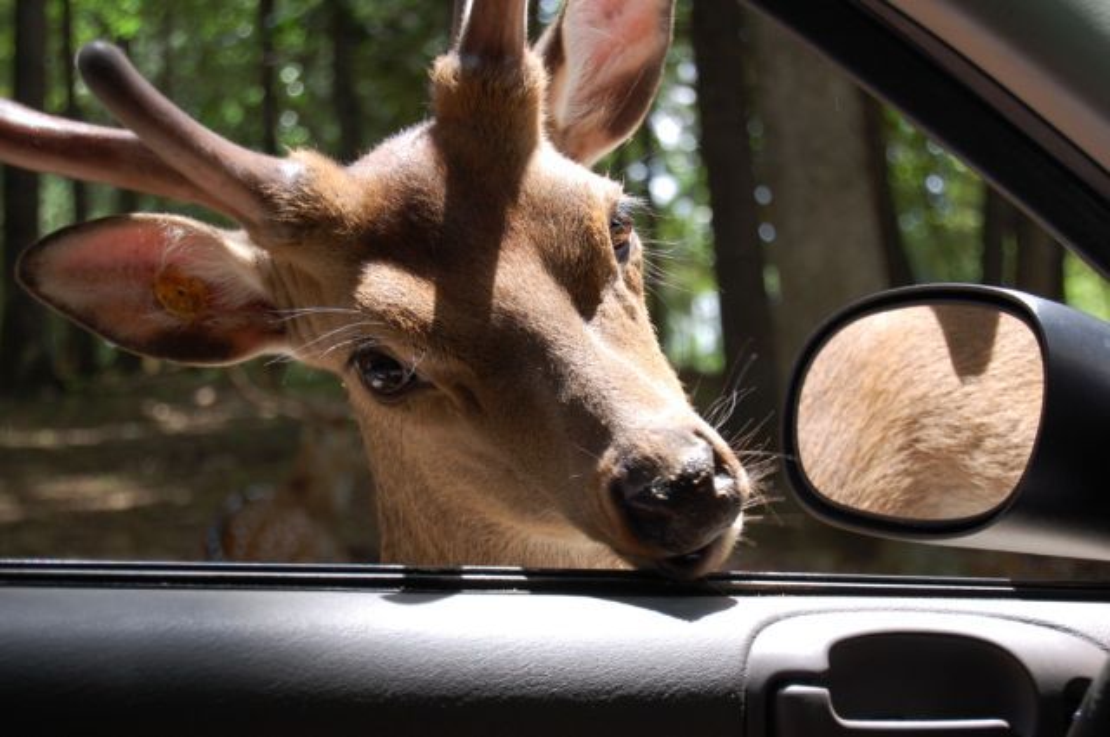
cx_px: 555
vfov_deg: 16.5
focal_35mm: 82
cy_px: 368
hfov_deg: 24.6
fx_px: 2540
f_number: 5.6
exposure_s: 1/125
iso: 220
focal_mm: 55
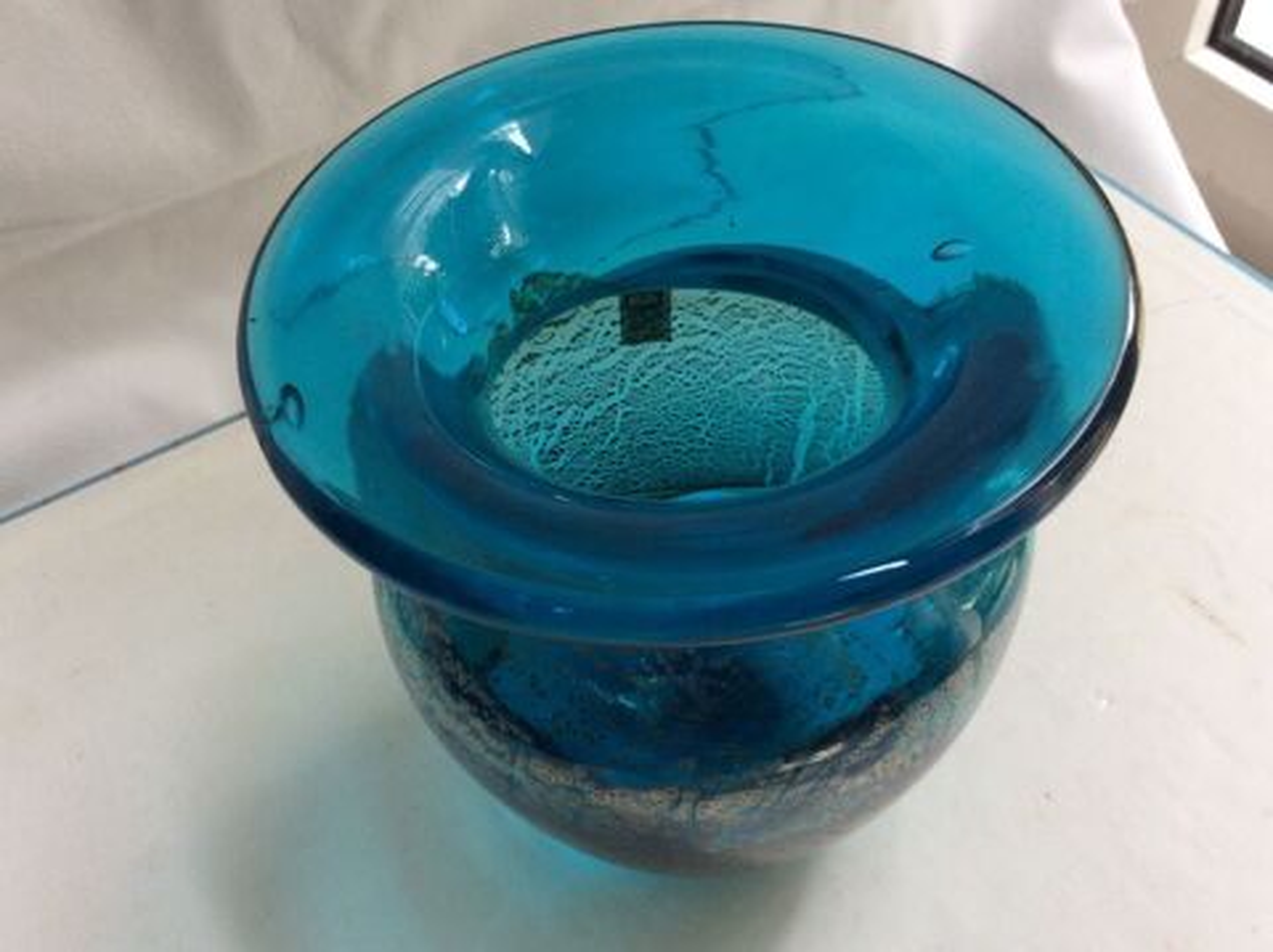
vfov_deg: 44.1
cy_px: 476
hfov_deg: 56.9
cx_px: 636
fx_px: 1176
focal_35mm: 32
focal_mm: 3.3
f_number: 2.4
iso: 40
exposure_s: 1/50
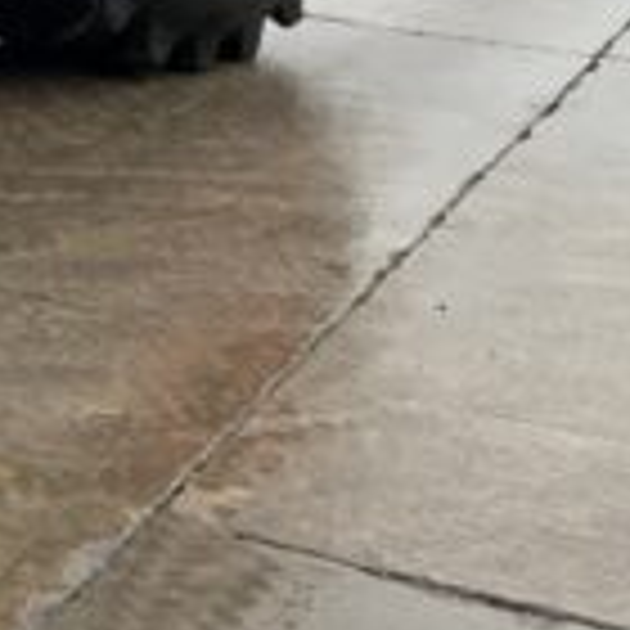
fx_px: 2409
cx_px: -513
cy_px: -428
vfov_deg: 13.6
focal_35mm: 117
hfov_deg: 13.4
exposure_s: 1/284
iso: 16
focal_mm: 3
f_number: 1.8
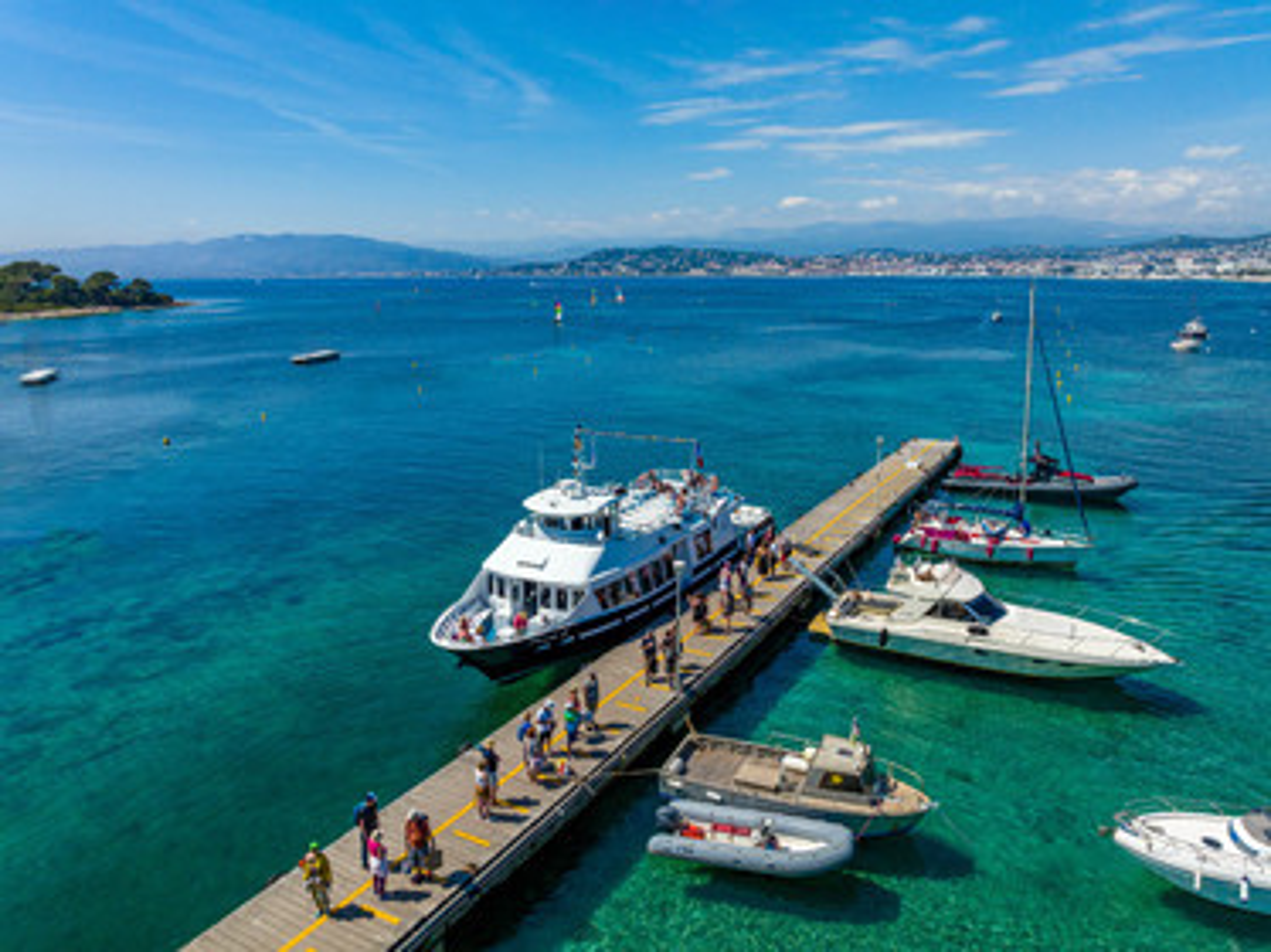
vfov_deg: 56.8
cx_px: 636
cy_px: 476
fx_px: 881
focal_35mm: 24
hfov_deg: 71.6
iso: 200
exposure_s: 1/1000
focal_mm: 12.3
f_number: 6.3
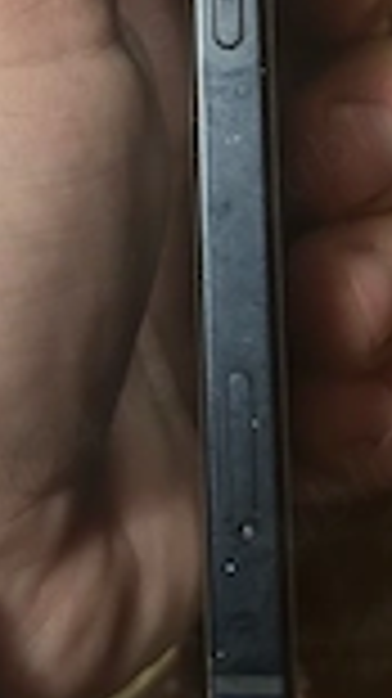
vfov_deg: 28.5
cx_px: 122
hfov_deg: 16.5
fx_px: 1351
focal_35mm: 73
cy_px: 171
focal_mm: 5.7
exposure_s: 1/33
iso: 500
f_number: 1.5
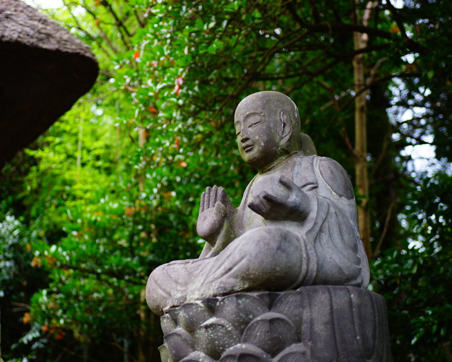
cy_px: 182
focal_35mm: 80
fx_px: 1070
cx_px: 191
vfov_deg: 19.2
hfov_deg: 23.8
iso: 250
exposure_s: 1/250
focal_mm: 70
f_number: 2.8
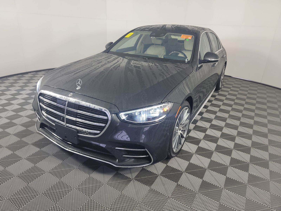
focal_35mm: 24
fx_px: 195
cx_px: 140
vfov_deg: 56.8
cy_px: 106
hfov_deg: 71.6
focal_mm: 6.7
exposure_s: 1/60
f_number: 1.8
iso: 64
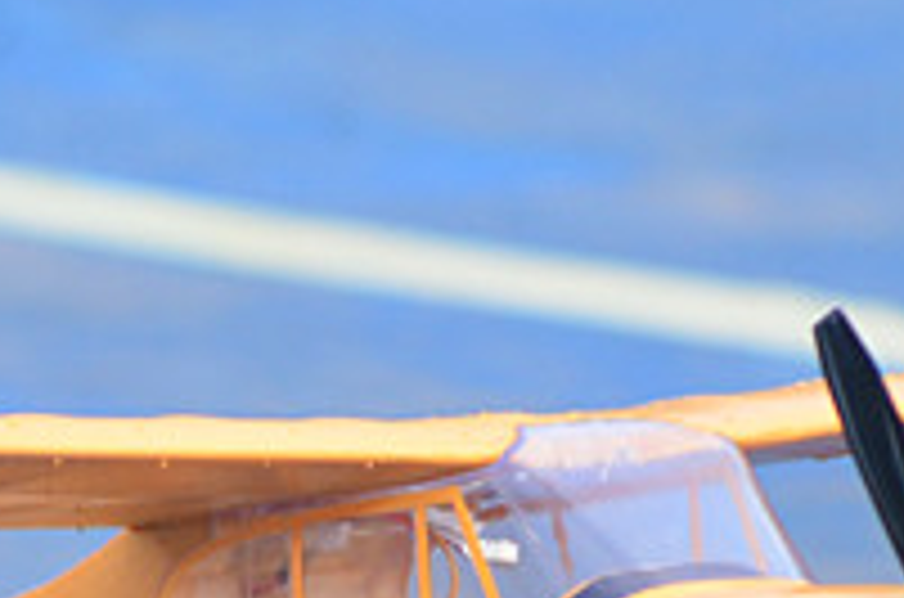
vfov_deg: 1.6
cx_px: 324
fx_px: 21644
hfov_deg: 2.4
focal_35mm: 864
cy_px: 758
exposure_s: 1/320
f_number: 5.6
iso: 250
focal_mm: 145
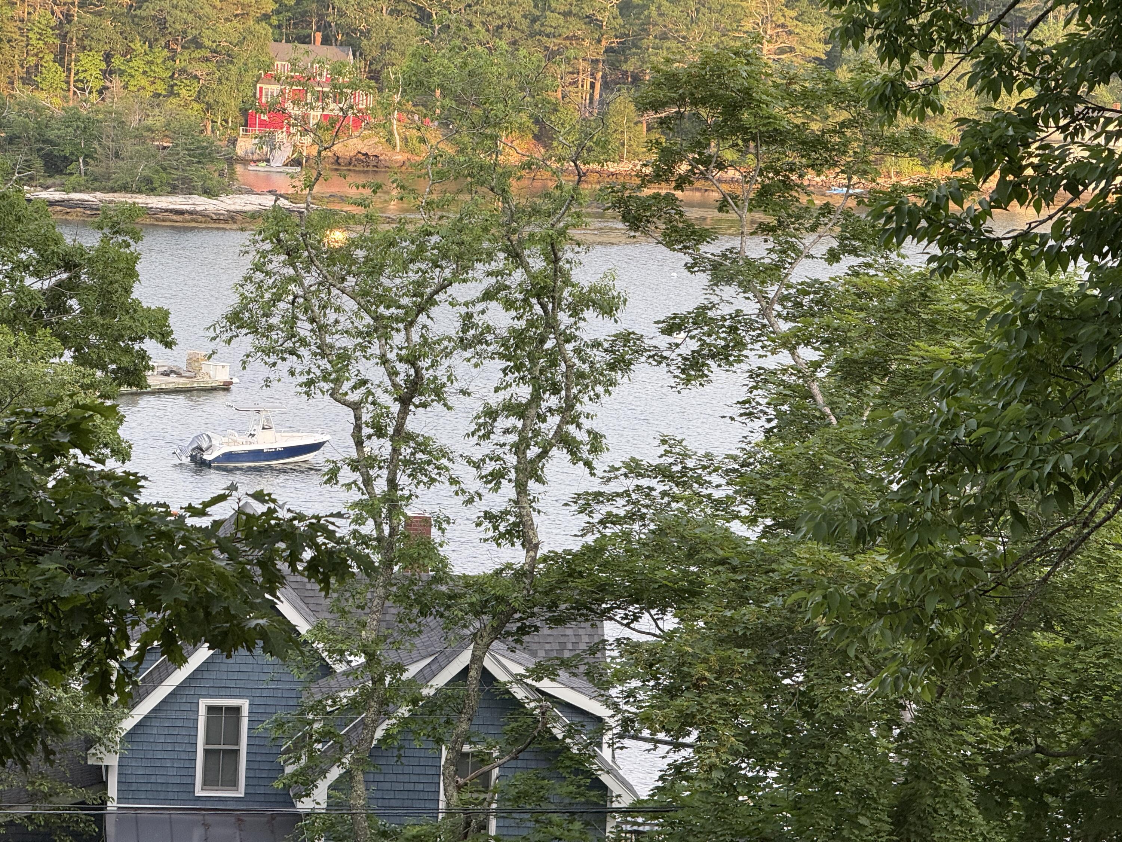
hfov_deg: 16.4
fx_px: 3890
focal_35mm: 120
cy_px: 421
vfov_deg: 12.3
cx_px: 561
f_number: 2.8
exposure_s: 1/99
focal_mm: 15.66
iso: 64
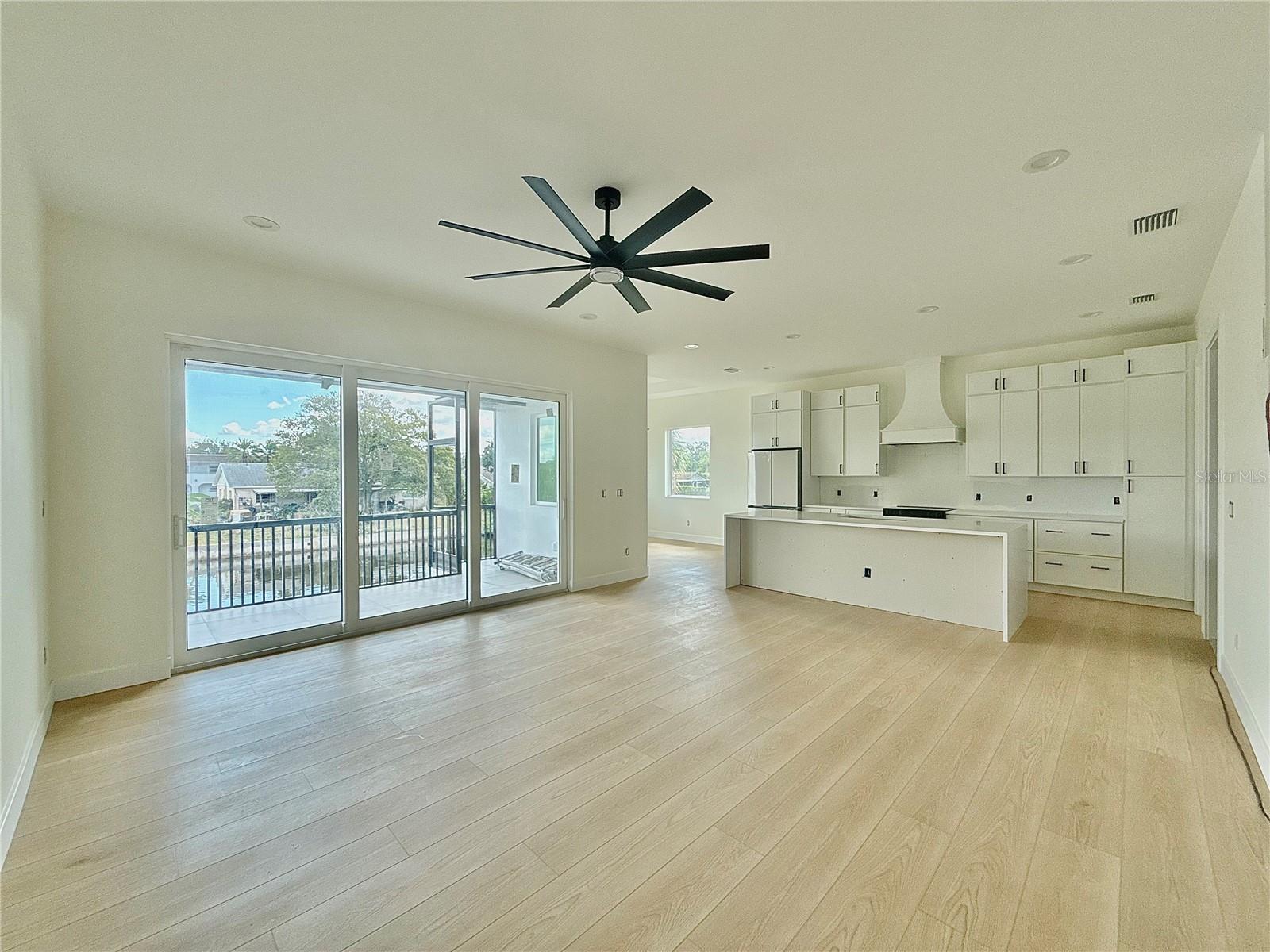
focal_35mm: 14
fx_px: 514
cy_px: 476
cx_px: 635
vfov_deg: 85.7
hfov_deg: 102.1
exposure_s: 1/150
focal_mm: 2.22
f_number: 2.2
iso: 64
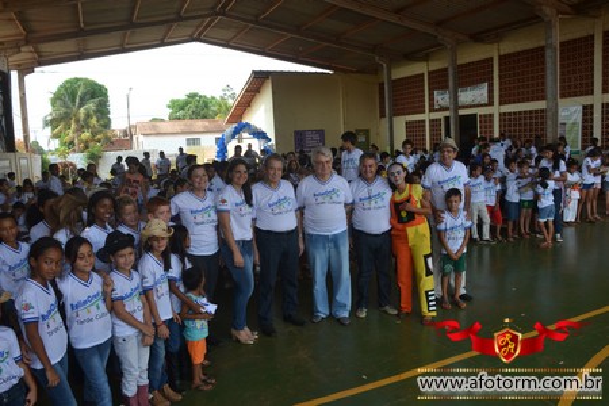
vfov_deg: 43.6
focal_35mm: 30
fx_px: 507
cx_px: 304
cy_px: 203
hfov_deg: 61.9
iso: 100
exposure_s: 1/160
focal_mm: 20
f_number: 5.6
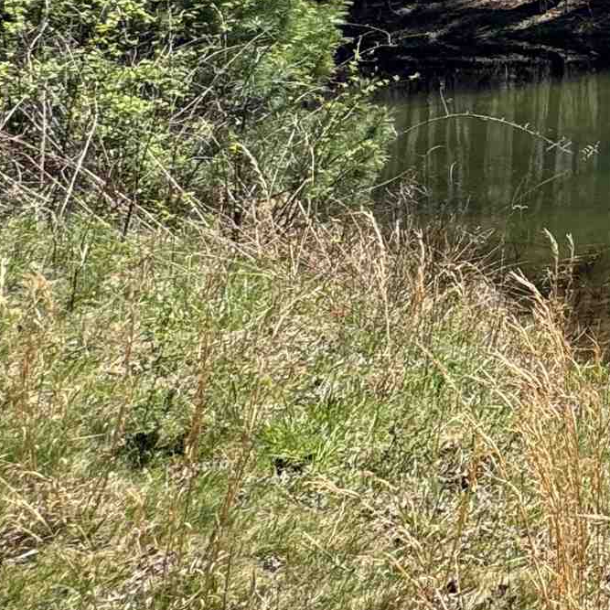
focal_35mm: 57
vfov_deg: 27.4
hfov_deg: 19.9
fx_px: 1136
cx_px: 1150
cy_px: -64
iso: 40
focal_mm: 2.22
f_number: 2.2
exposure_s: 1/476
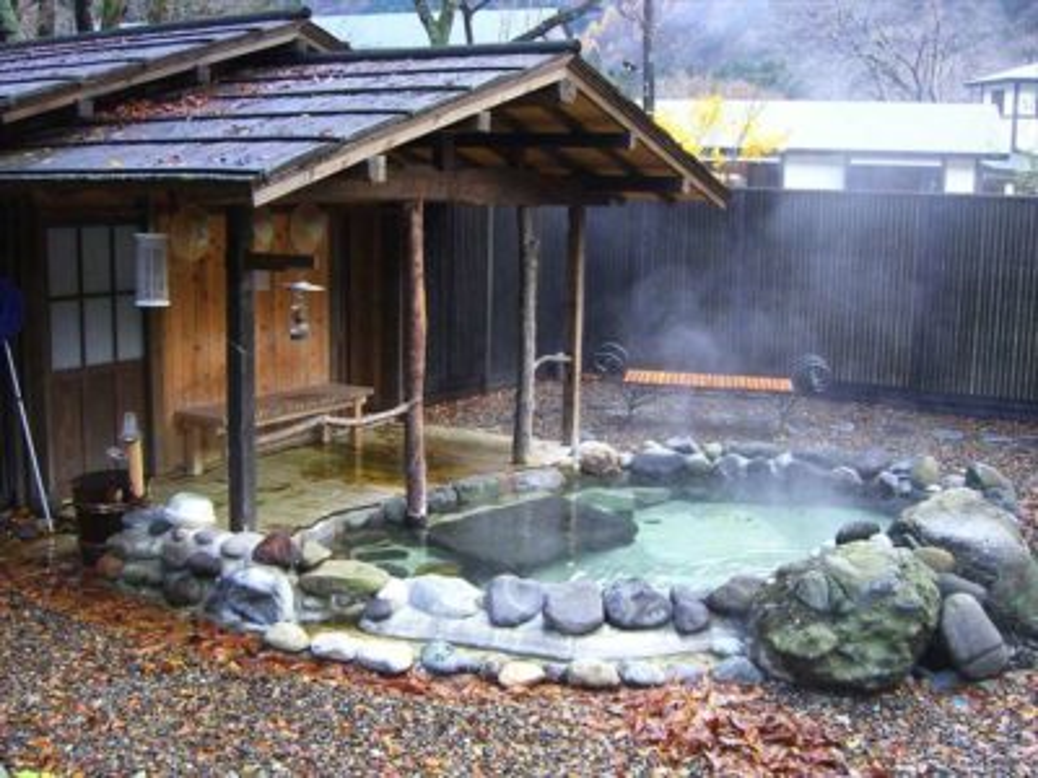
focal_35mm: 38
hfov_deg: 49.0
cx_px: 519
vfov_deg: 37.7
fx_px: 1139
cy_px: 389
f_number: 2.8
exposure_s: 1/125
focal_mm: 7.9
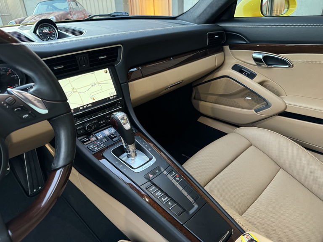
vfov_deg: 56.8
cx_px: 162
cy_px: 121
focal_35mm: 24
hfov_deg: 71.6
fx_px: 224
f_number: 1.78
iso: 800
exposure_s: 1/45
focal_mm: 6.76
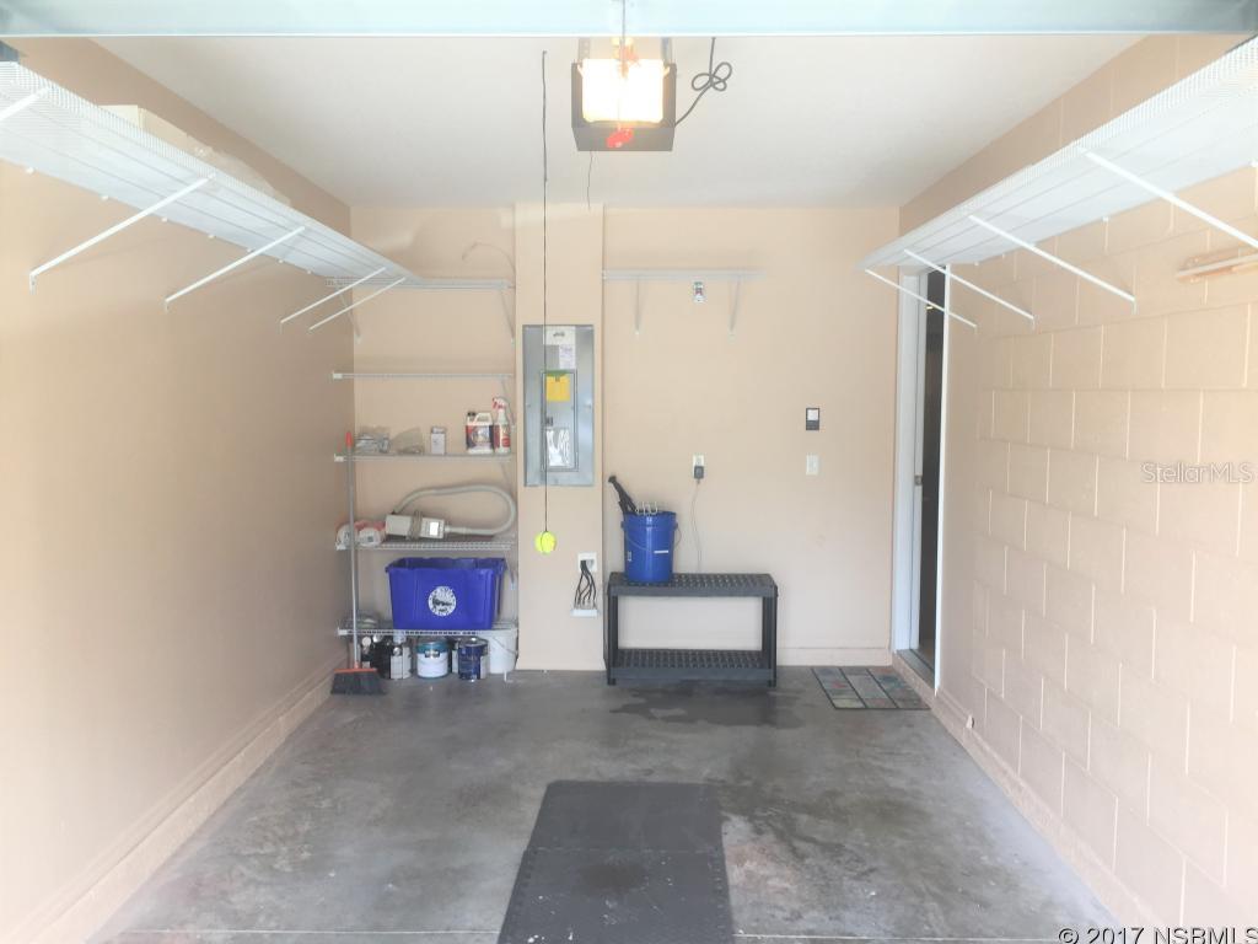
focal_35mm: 29
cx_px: 629
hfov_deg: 61.7
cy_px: 472
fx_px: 1054
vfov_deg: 48.2
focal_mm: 4.15
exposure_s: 1/120
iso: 50
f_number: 2.2
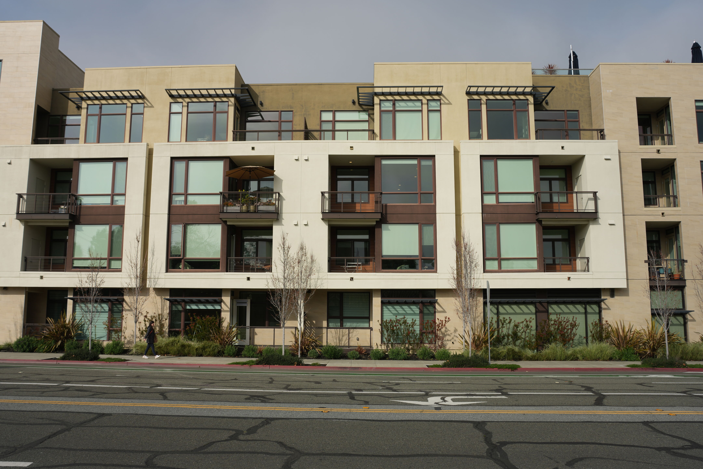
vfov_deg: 42.3
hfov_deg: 60.3
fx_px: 605
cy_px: 234
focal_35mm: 31
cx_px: 352
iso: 100
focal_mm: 31
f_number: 9
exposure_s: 1/500
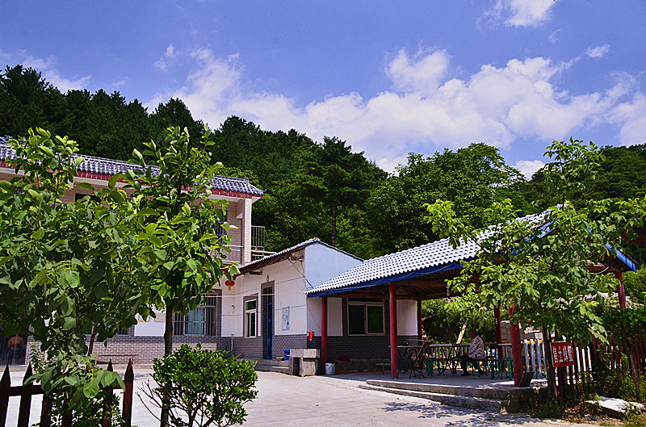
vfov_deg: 47.7
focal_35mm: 27
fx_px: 483
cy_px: 214
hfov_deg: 67.5
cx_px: 323
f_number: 10
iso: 100
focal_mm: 18
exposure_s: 1/80
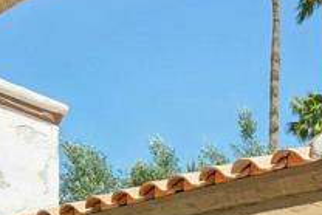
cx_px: 483
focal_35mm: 69
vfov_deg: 16.5
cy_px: 389
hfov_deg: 23.4
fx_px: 618
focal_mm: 14
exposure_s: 1/200
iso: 100
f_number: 8
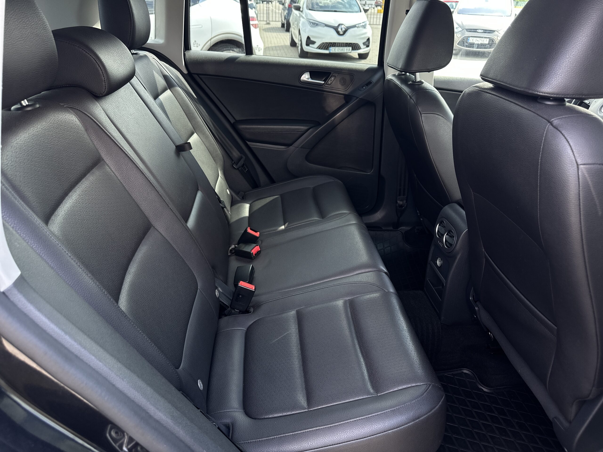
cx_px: 302
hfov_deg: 71.6
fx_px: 418
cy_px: 226
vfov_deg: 56.8
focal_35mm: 24
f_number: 1.78
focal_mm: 6.86
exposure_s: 1/121
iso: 80
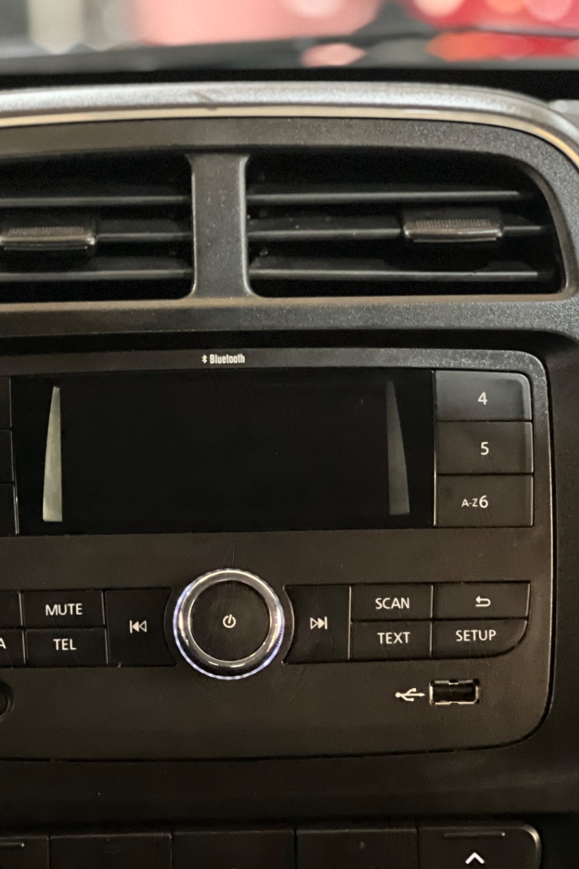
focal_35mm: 115
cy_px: 402
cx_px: 207
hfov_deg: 11.9
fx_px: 2775
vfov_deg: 17.8
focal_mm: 9
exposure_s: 1/15
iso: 1250
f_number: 2.8
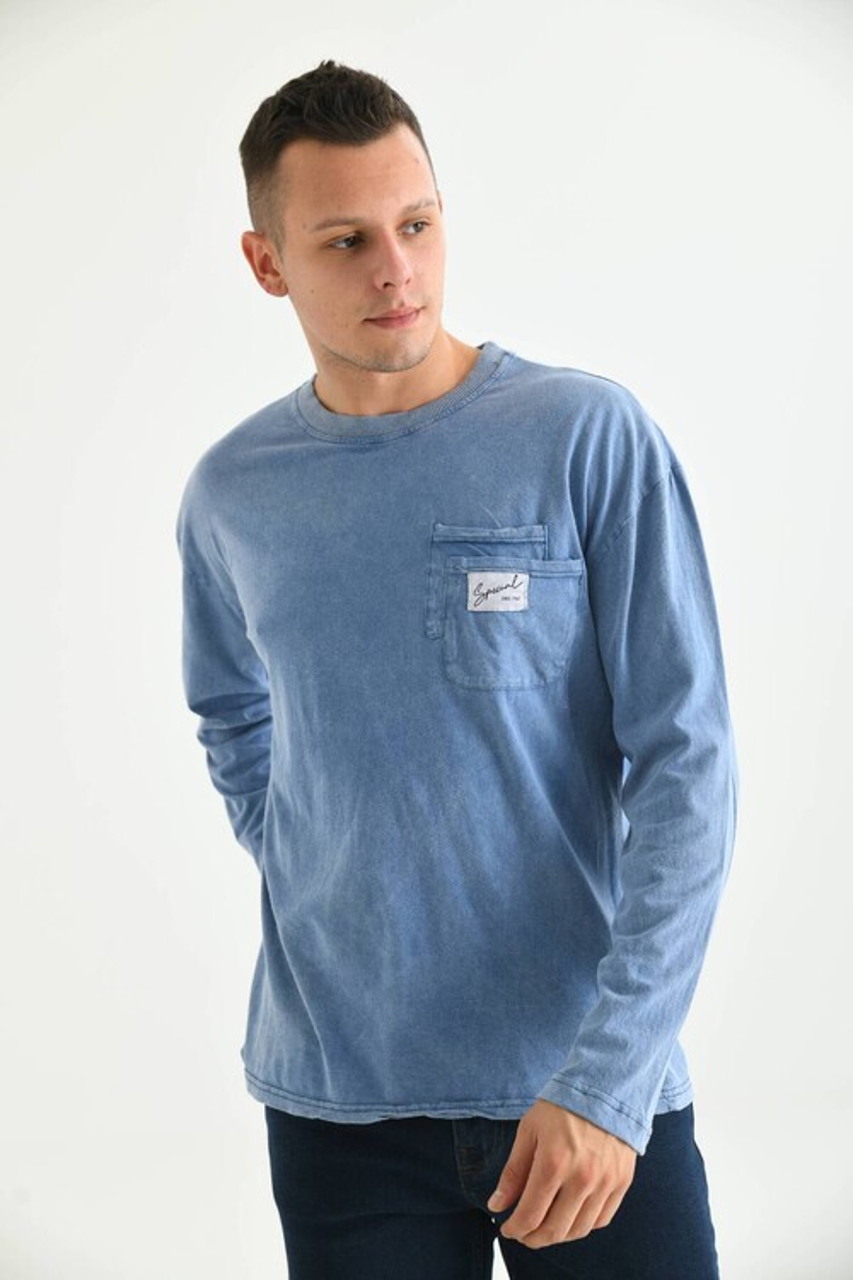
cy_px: 640
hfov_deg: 22.6
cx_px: 426
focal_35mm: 60
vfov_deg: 33.4
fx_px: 2132
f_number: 5.6
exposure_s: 1/125
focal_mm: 60
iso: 160
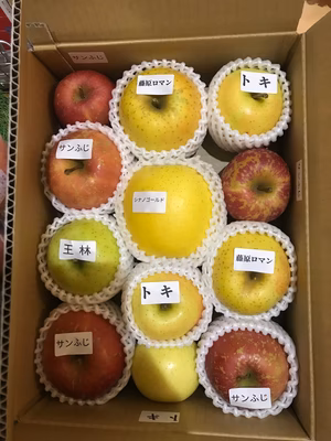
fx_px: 357
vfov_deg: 63.4
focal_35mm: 28
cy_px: 220
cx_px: 166
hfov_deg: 49.7
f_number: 1.8
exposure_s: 1/10
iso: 100
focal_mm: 3.99
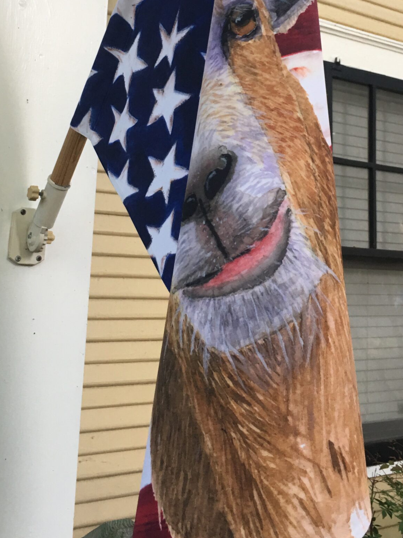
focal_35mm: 48
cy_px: 148
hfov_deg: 30.3
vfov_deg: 38.8
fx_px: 745
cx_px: 209
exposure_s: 1/30
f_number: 2.2
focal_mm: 4.15
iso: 32
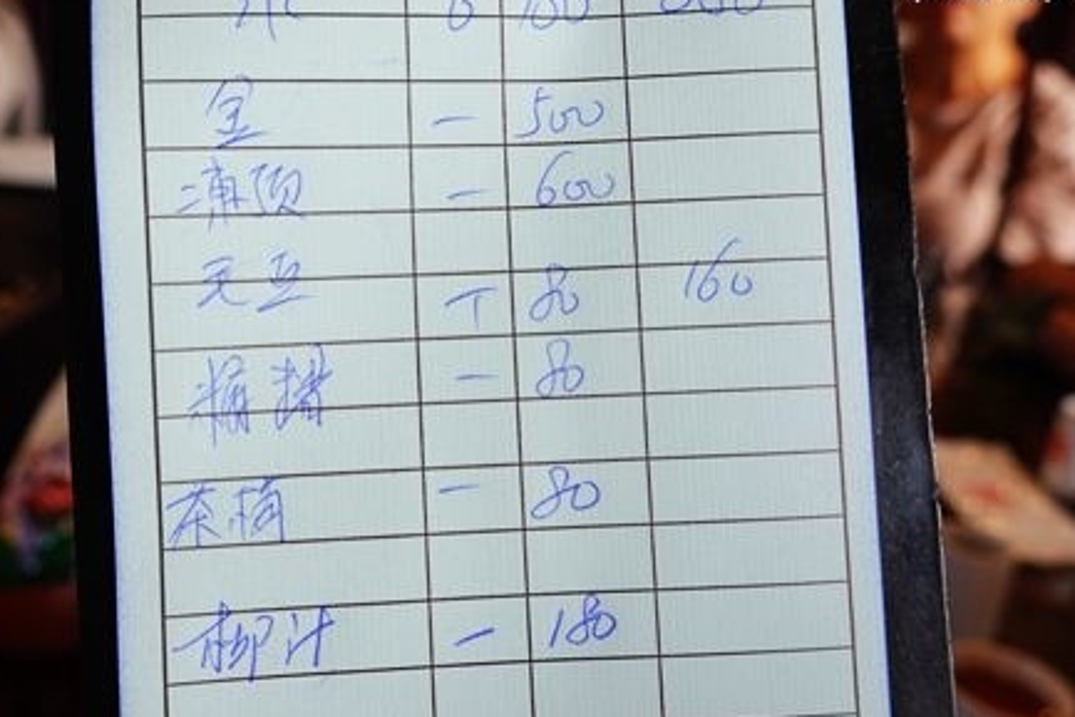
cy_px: 324
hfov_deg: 52.6
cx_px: 412
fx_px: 1075
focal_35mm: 36
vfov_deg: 36.9
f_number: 2.8
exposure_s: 1/60
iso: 125
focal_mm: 9
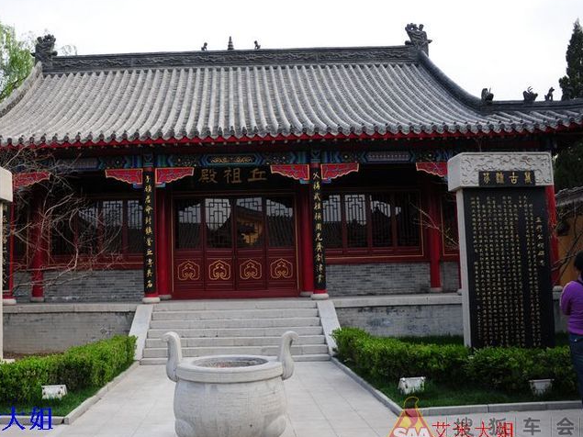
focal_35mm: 33
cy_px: 224
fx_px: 556
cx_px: 230
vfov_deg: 42.9
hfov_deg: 54.9
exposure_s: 1/125
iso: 280
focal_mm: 28
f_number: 8
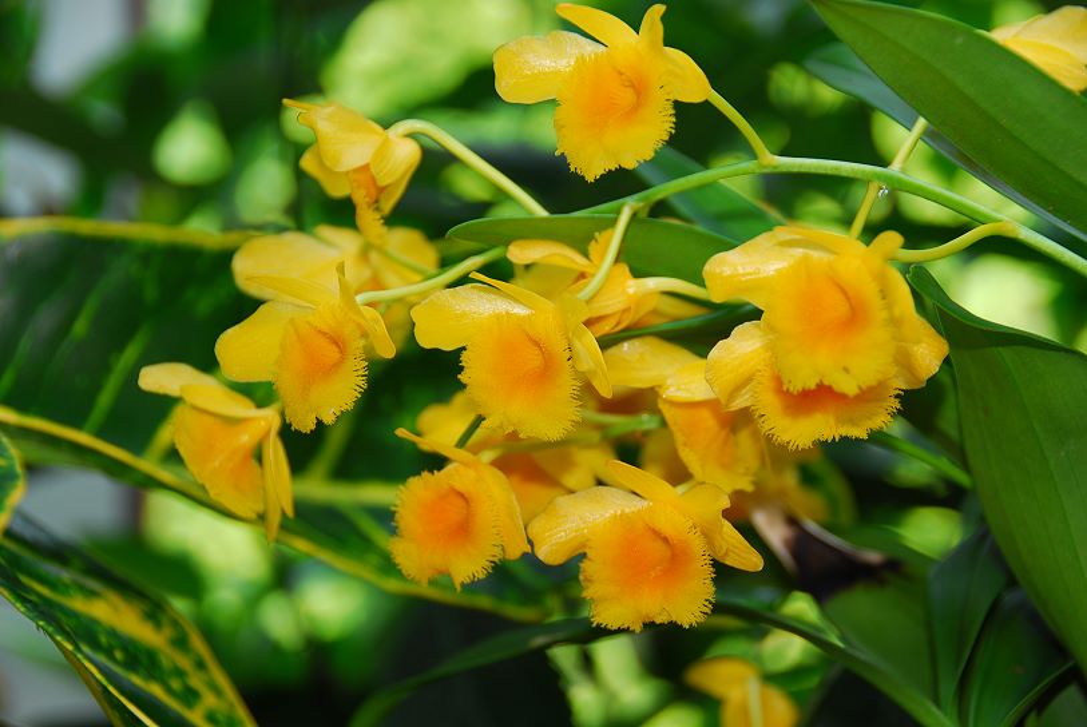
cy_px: 364
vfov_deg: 13.1
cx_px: 544
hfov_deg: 19.4
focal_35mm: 105
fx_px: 3174
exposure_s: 1/30
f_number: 5
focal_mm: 70
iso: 100
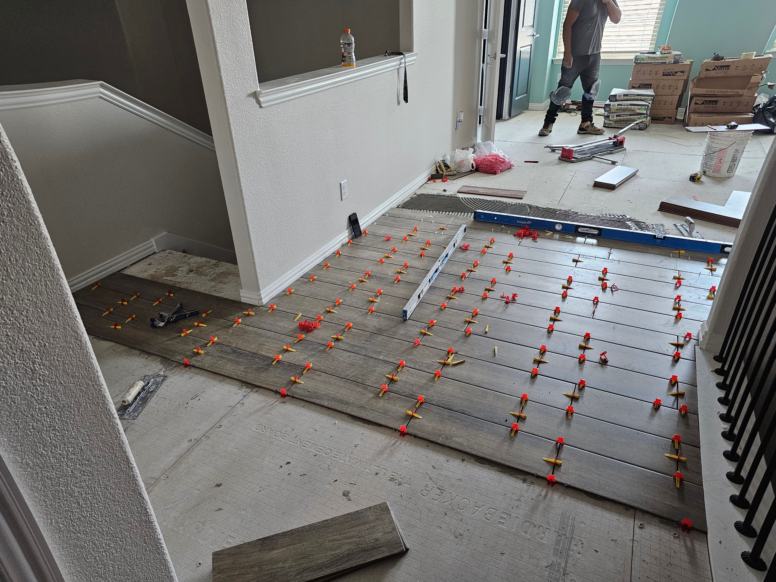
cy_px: 291
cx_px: 388
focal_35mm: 23
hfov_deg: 73.9
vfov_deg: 58.9
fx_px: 516
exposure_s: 1/170
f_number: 1.7
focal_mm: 6.3
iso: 500
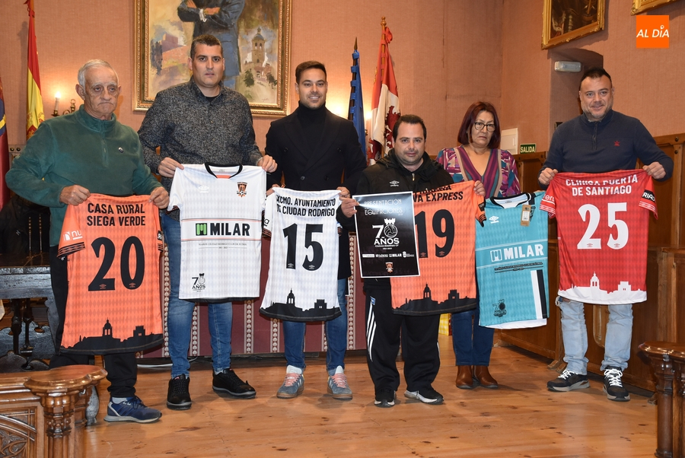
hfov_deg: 43.6
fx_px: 857
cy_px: 229
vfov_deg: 29.9
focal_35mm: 45
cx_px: 342
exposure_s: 1/80
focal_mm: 30
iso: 800
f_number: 4.5
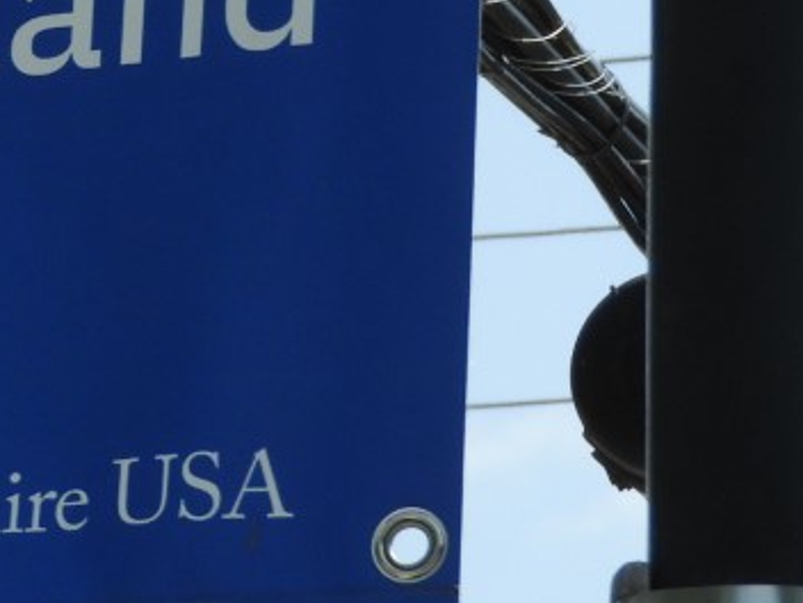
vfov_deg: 2.7
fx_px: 12805
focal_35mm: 552
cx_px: -351
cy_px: -272
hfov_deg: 3.6
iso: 100
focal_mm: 24.2
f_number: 5
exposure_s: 1/500
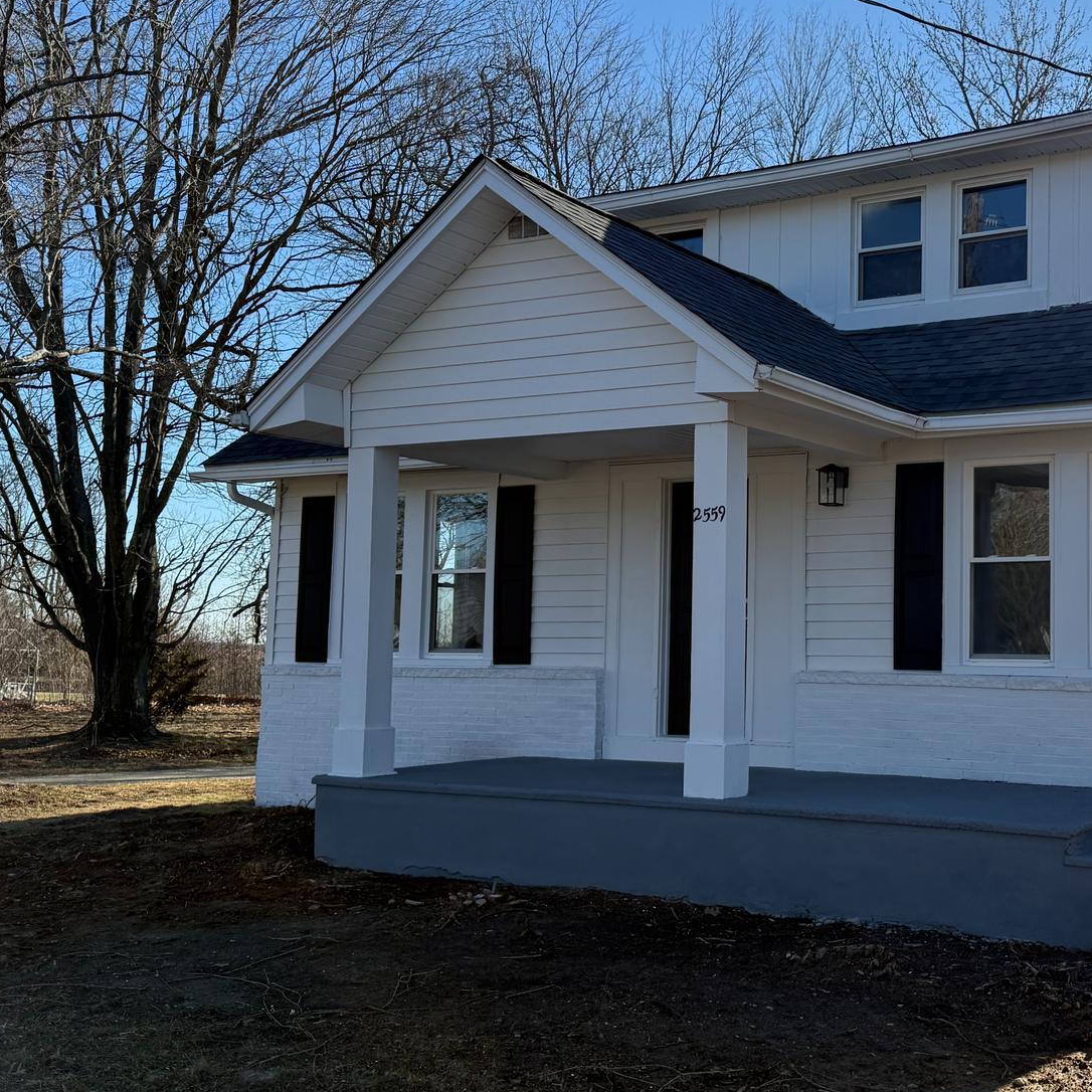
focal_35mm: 40
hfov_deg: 40.4
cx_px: 845
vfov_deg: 41.9
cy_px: 537
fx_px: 1428
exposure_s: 1/4405
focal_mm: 6.76
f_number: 1.78
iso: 100
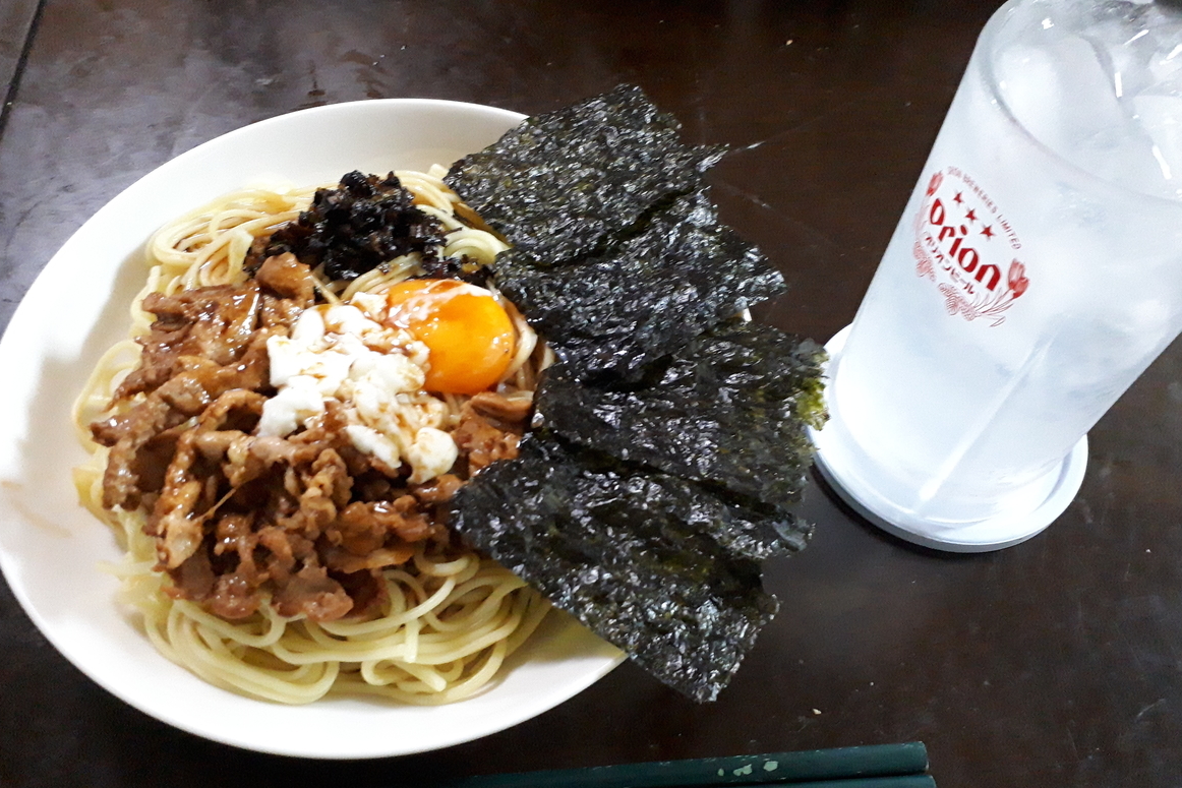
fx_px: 952
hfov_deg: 63.6
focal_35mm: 29
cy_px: 417
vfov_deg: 45.0
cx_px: 579
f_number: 1.9
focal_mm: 3.6
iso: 1000
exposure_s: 1/17
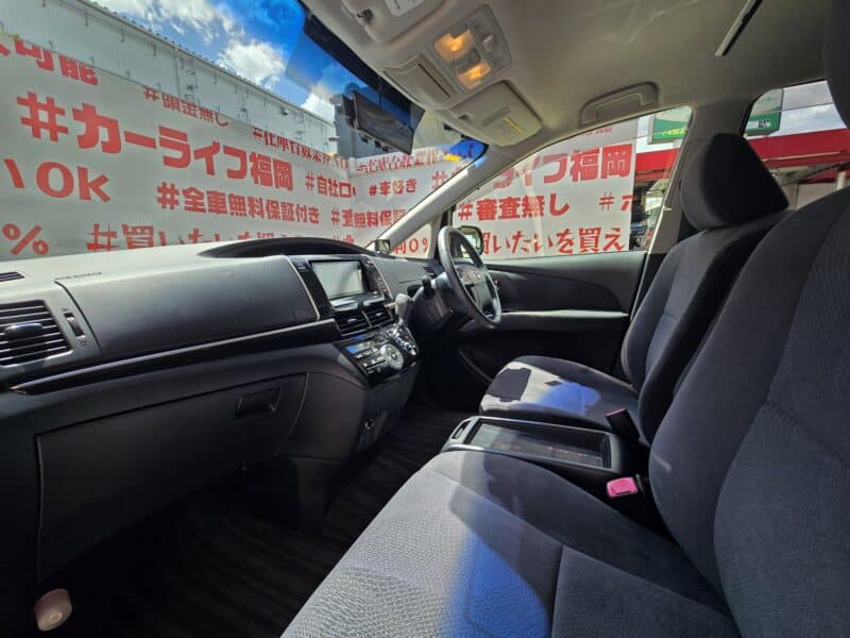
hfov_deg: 106.2
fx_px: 319
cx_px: 425
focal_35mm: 13
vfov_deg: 89.9
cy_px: 319
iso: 50
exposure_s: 1/353
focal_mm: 2.2
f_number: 2.2
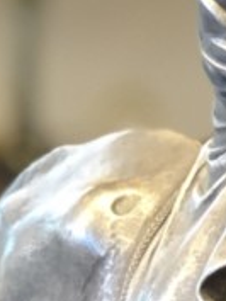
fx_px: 2869
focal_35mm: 330
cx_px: 399
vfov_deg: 6.0
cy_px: 282
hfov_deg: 4.5
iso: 640
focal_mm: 6.6
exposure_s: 1/33
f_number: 2.8
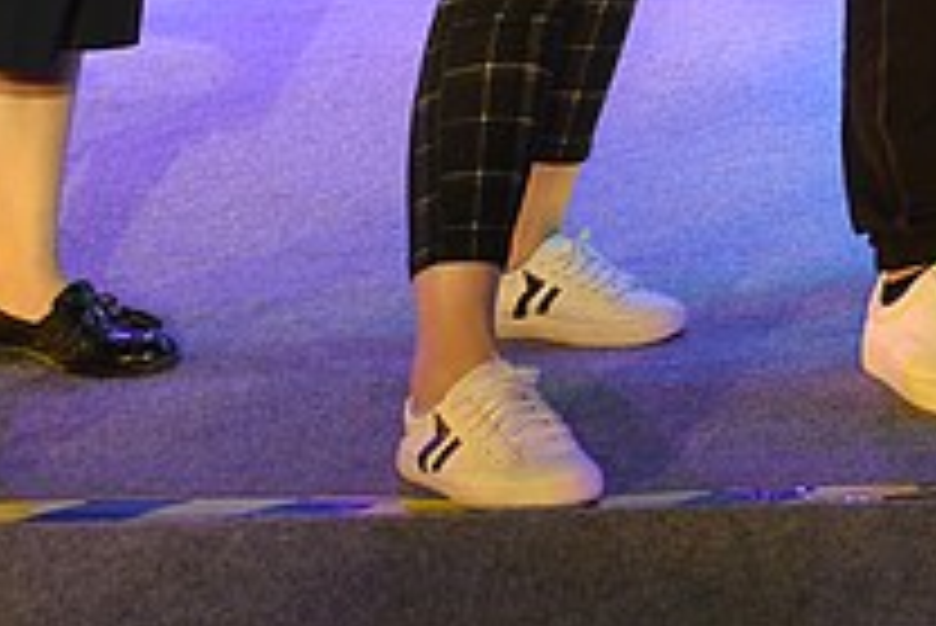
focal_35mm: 117
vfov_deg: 9.6
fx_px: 3044
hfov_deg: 14.3
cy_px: -1144
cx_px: 1922
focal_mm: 19
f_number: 4
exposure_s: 1/160
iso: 320
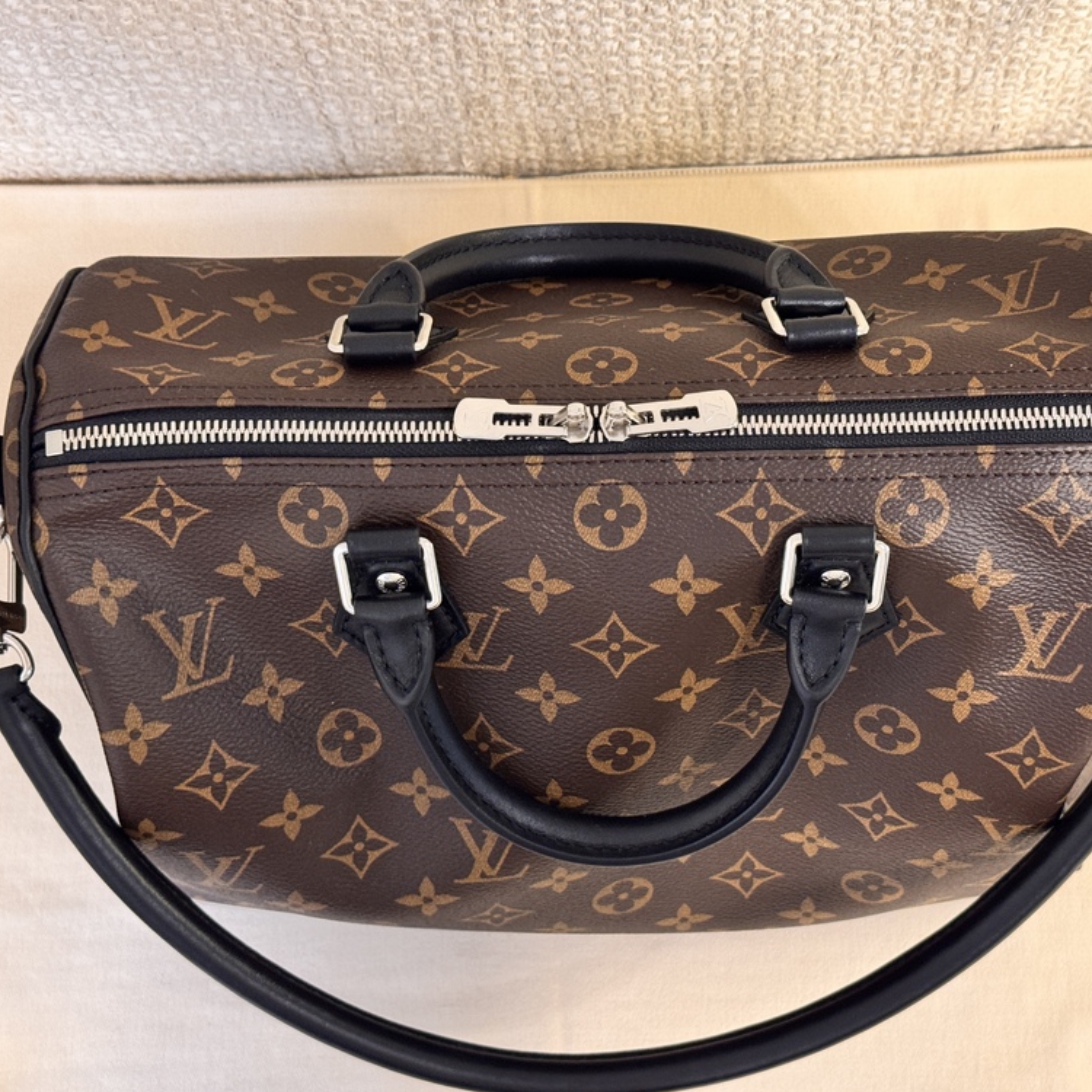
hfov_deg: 30.0
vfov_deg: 30.0
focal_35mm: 57
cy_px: 545
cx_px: 620
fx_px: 2034
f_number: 1.78
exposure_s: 1/36
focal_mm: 6.76
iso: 200
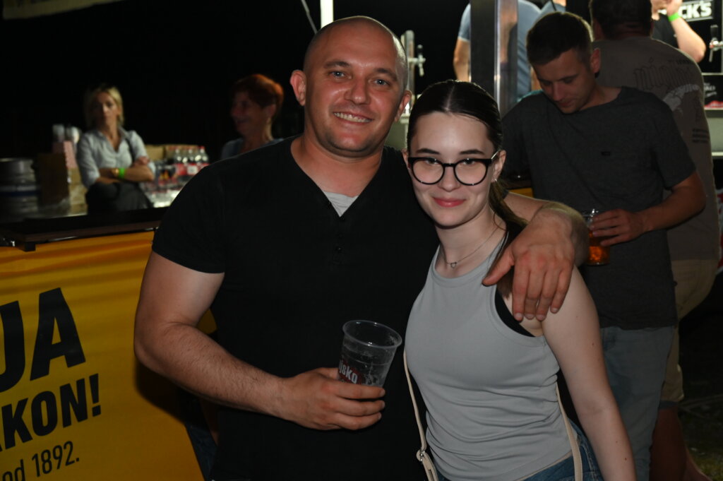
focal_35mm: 56
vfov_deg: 24.2
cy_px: 240
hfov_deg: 35.7
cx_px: 362
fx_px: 1124
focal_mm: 56
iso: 3200
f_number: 5.6
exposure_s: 1/60
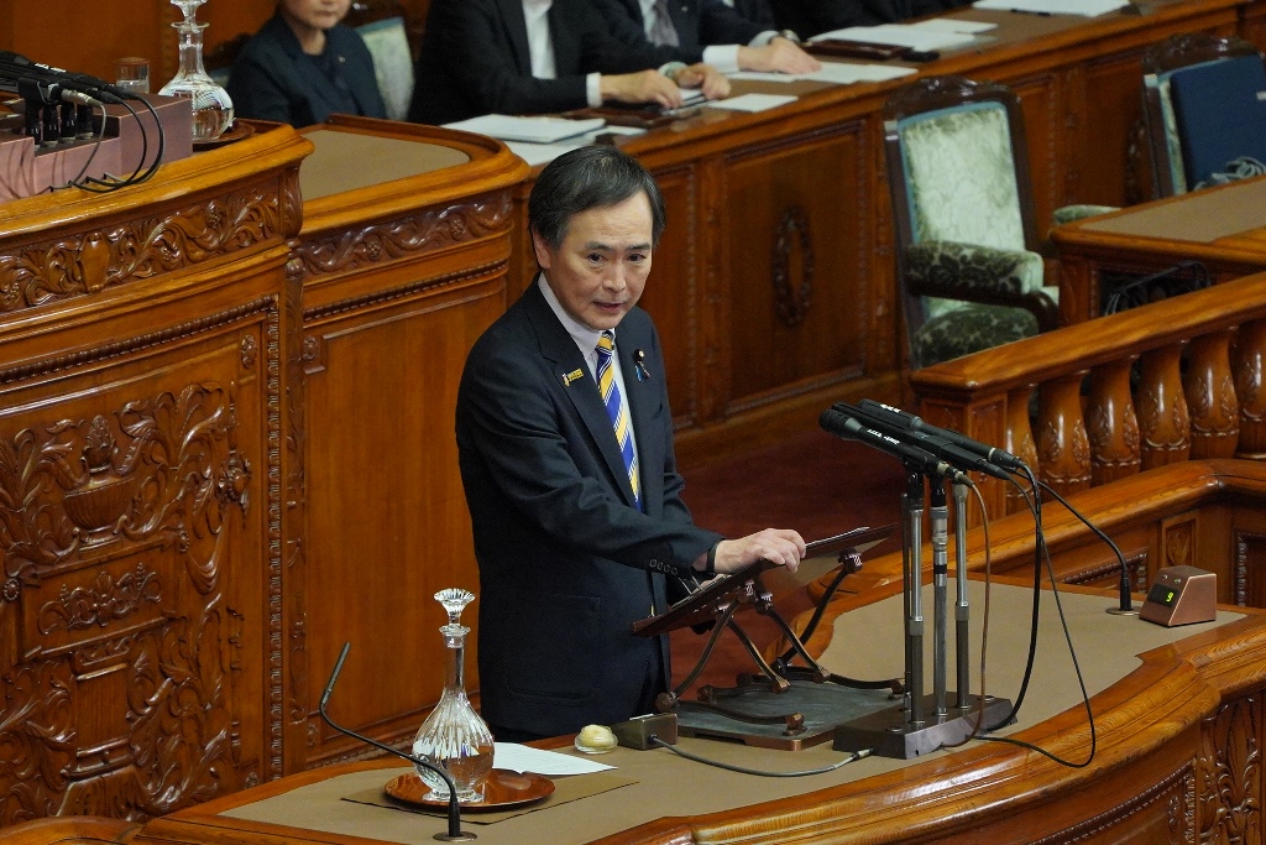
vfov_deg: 4.6
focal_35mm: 300
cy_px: 422
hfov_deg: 6.9
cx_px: 633
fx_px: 10551
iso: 5000
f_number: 5.6
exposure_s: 1/125
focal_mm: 200
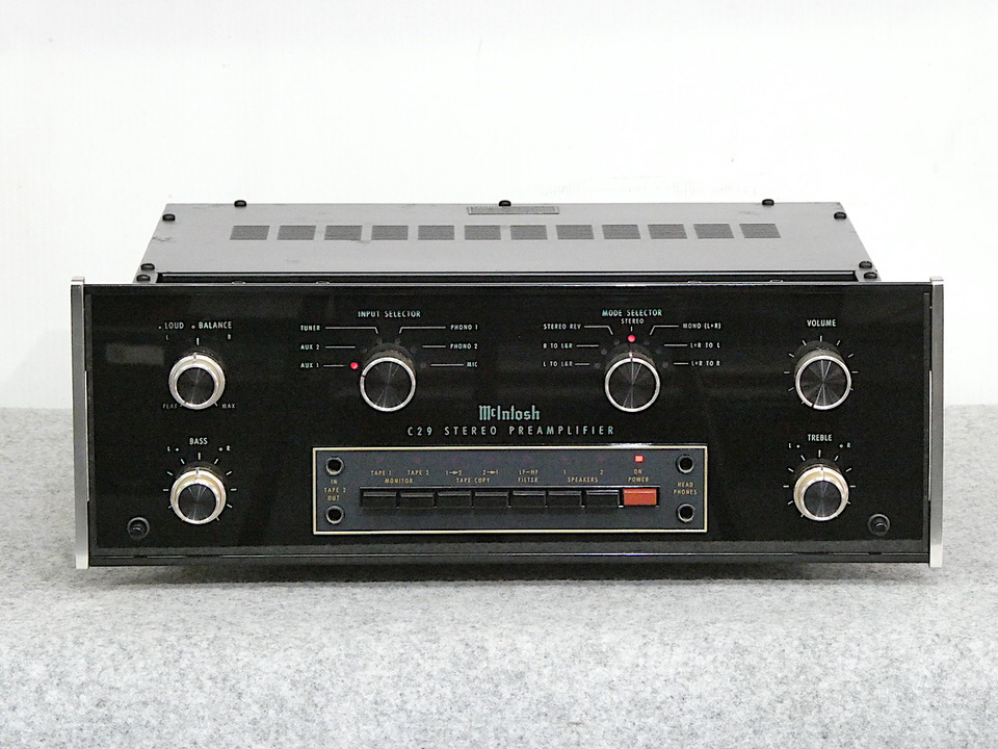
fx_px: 4353
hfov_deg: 13.1
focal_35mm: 151
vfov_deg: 9.8
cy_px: 374
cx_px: 499
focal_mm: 27.1
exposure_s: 1/40
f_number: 5.4
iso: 1600
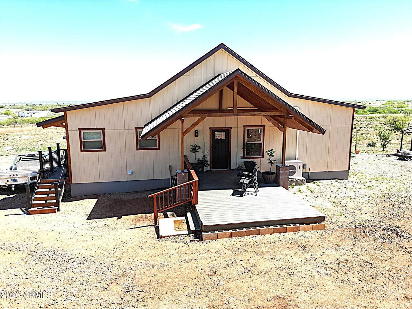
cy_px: 154
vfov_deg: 56.8
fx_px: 286
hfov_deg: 71.6
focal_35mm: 24
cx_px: 206
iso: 100
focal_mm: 6.72
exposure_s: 1/800
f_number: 1.7
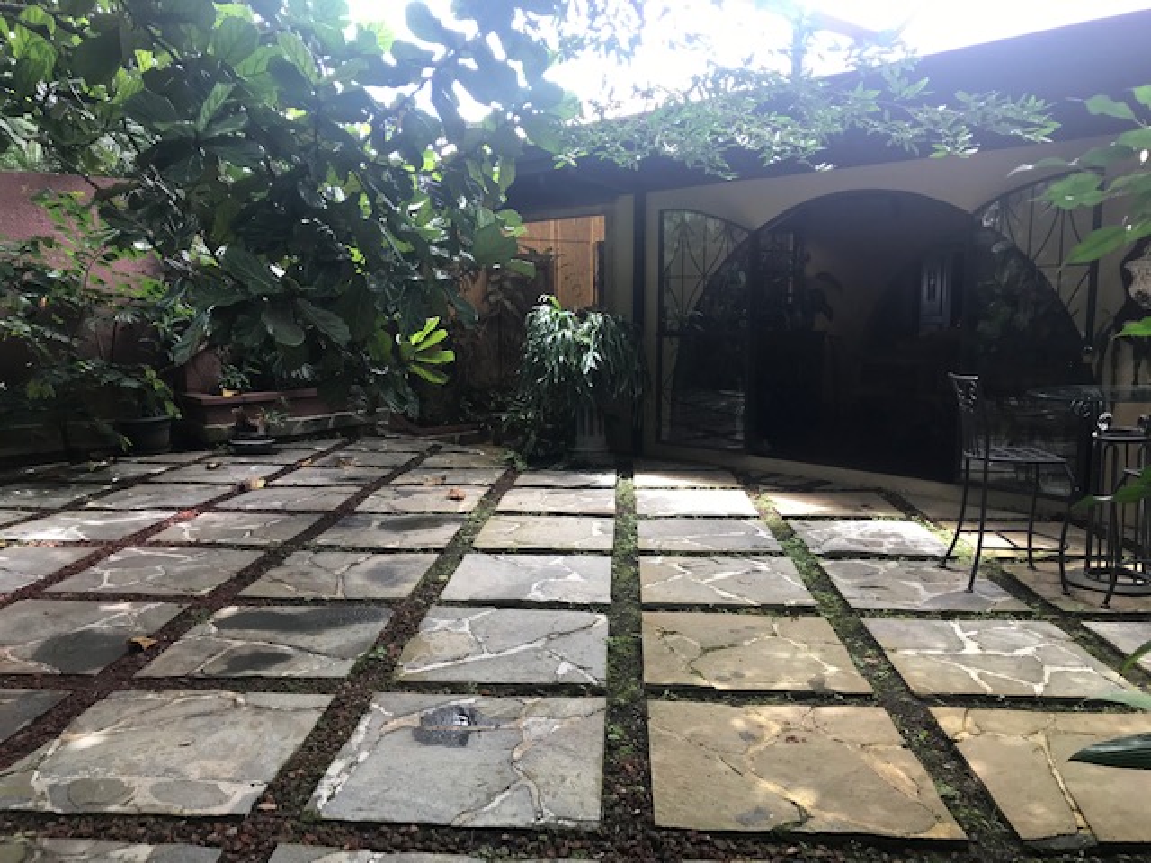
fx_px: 931
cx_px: 576
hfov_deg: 63.4
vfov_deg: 49.7
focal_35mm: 28
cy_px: 432
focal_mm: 3.99
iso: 40
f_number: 1.8
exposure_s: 1/120
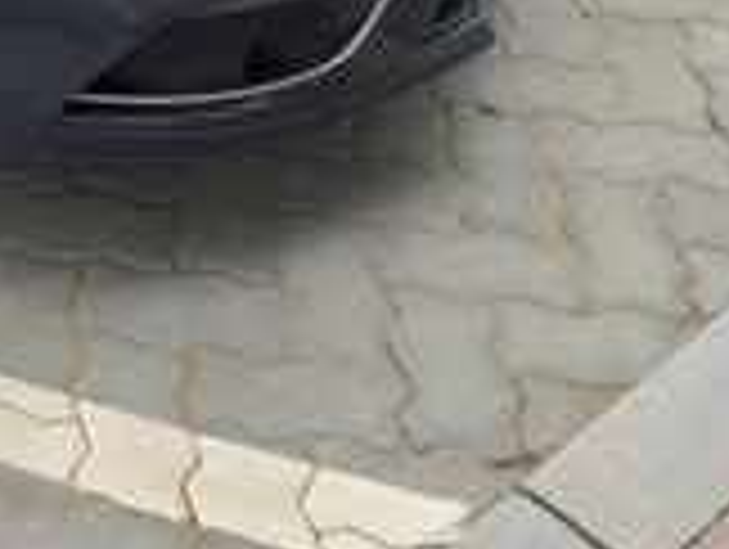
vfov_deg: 15.8
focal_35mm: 85
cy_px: -302
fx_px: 1793
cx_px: -171
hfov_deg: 21.2
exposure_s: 1/500
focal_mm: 6.3
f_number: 1.7
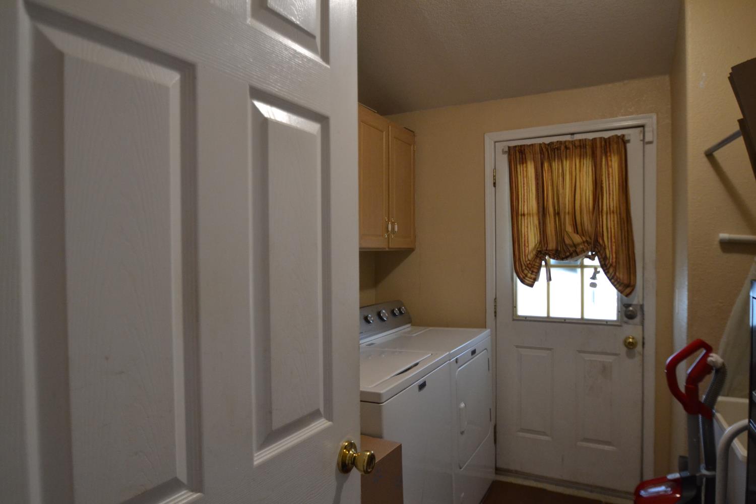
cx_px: 378
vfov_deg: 56.1
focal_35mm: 22
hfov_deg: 77.3
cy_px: 252
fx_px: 472
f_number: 4
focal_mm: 15
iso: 1600
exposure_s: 1/60
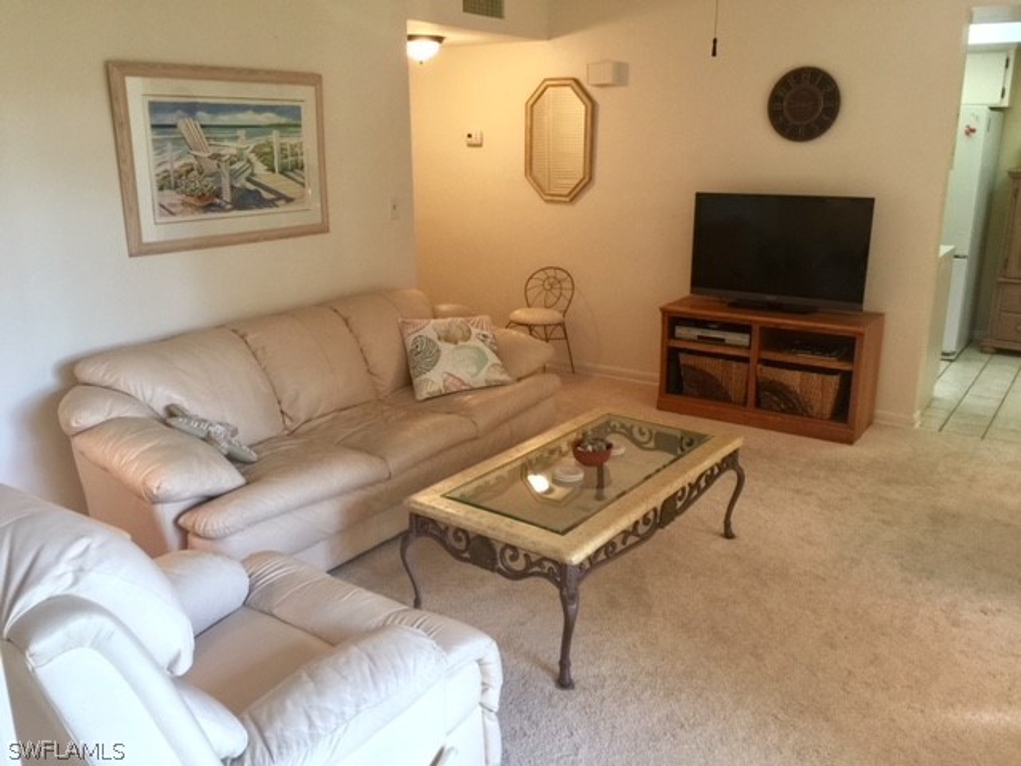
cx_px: 510
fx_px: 855
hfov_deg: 61.7
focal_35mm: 29
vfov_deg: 48.2
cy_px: 383
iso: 50
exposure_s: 1/30
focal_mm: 4.15
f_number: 2.2
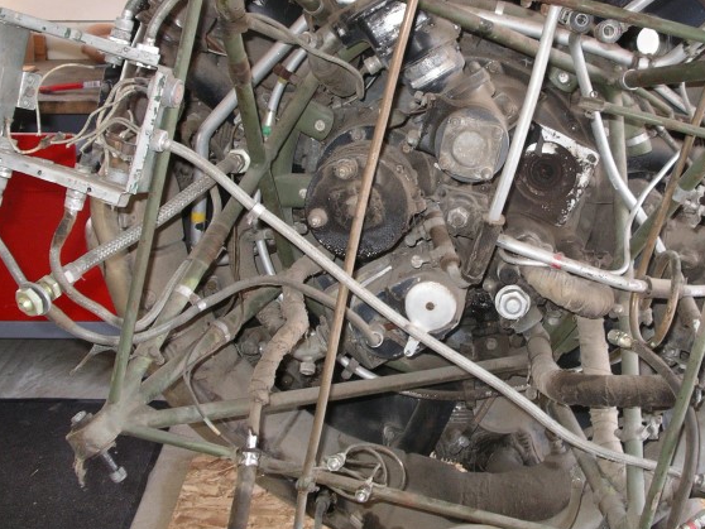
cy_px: 215
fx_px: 1080
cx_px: 440
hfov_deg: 36.0
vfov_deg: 27.5
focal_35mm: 53
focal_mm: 7.8
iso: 200
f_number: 2.8
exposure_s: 1/40
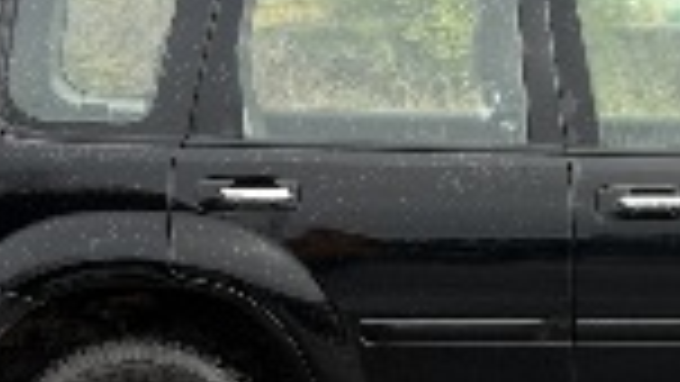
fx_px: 2597
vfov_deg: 8.4
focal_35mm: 144
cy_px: 238
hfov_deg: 14.8
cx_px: 576
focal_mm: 6.76
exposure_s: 1/327
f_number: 1.78
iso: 80
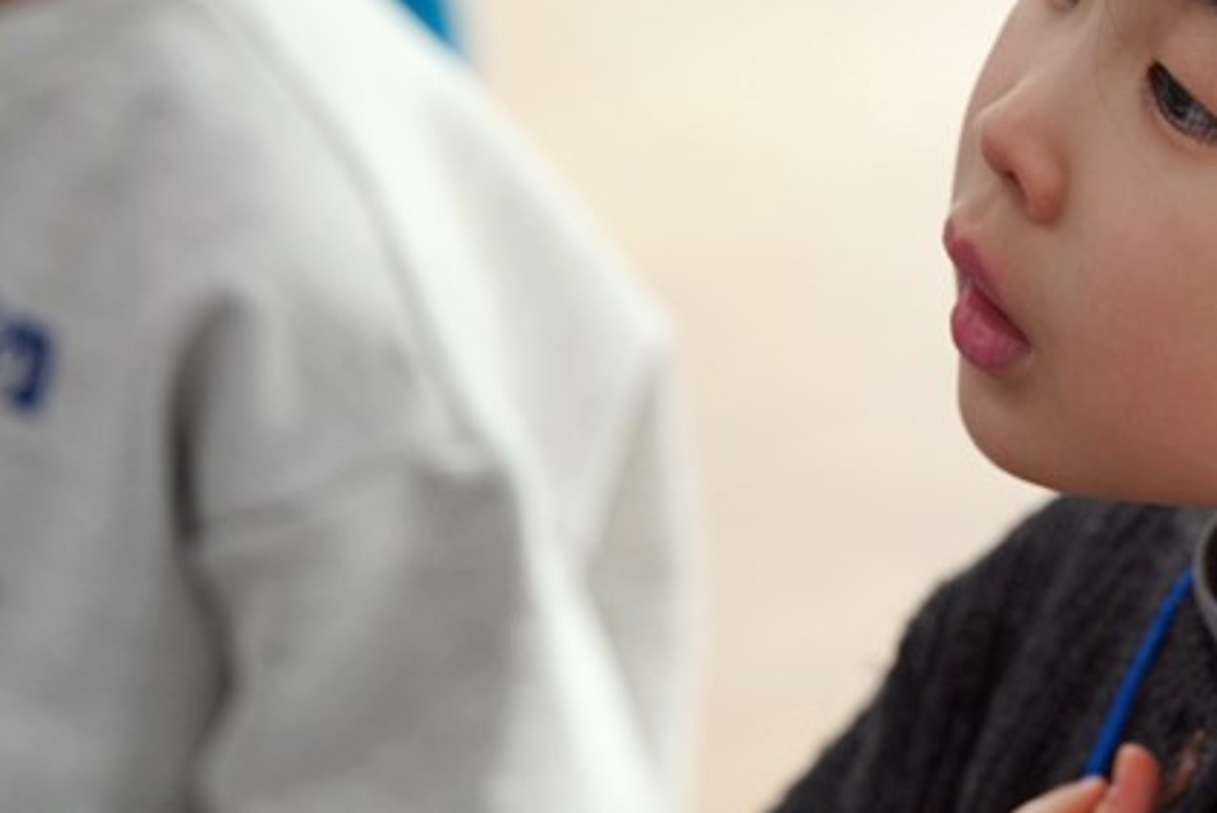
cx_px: 1151
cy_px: 365
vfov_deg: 4.2
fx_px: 11193
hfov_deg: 6.2
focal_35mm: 331
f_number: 4
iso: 800
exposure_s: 1/160
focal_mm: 156
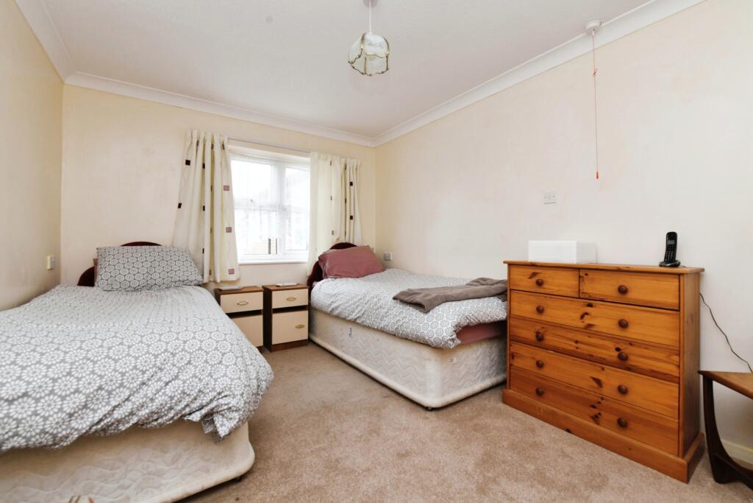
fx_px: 314
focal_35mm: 15
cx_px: 376
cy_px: 252
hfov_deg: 100.4
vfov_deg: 77.3
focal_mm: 15
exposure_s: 1/60
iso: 640
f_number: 8
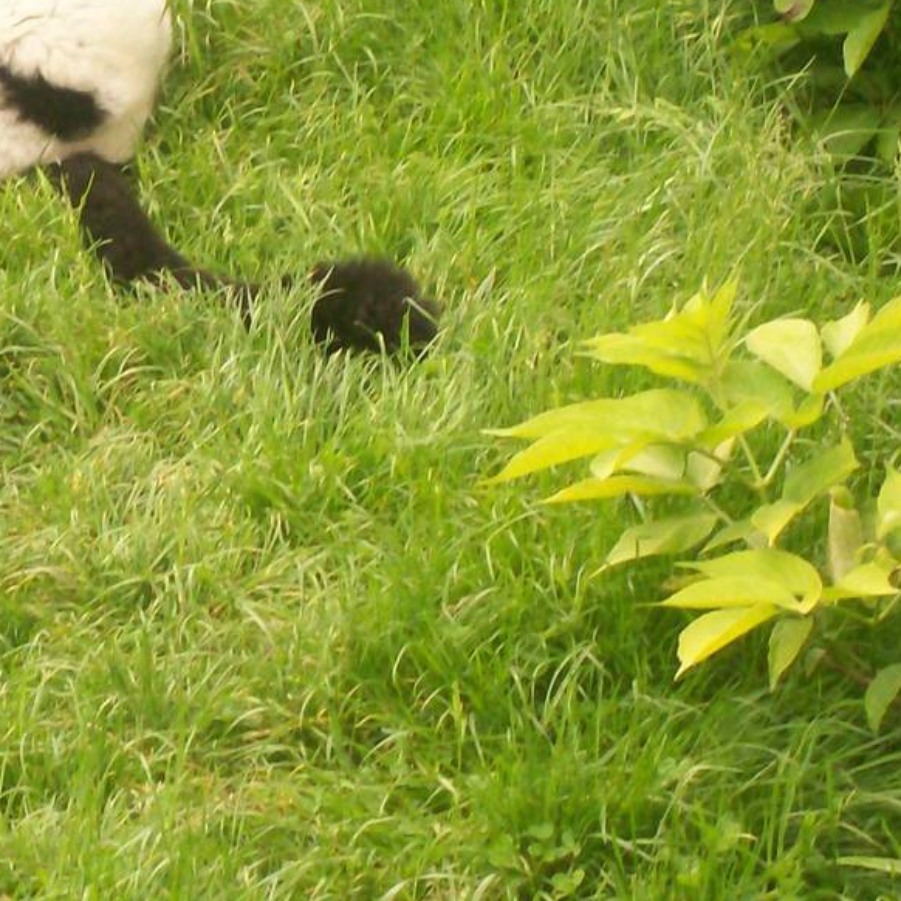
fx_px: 7509
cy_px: 164
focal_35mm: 255
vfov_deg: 6.9
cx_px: -305
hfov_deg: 6.8
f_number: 4.9
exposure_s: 1/125
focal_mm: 17.4
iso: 200
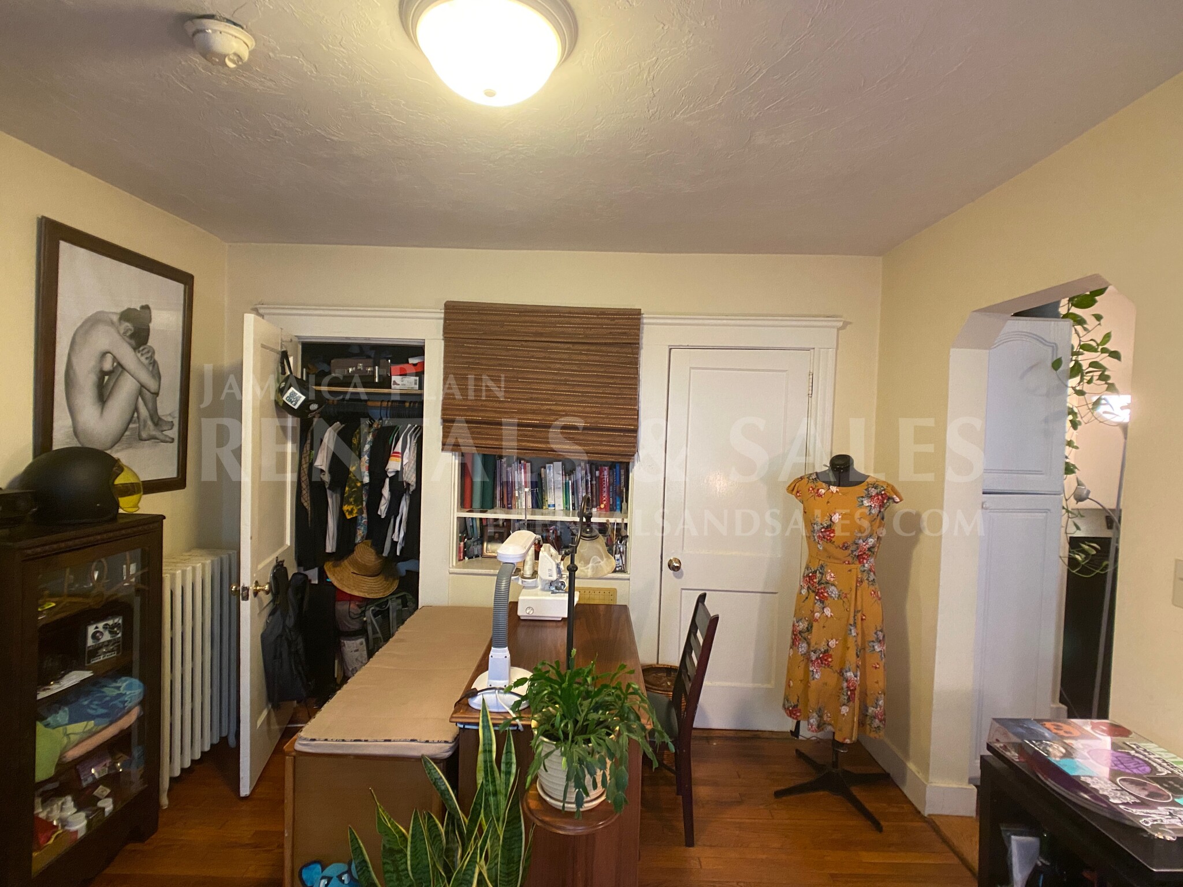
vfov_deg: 53.1
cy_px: 444
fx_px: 889
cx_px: 592
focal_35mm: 26
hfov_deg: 67.3
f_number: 1.8
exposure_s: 1/60
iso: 500
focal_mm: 4.25
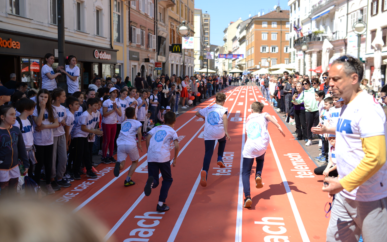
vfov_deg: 34.4
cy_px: 110
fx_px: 390
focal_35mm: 37
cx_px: 193
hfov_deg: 52.8
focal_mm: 35
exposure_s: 1/1250
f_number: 2.2
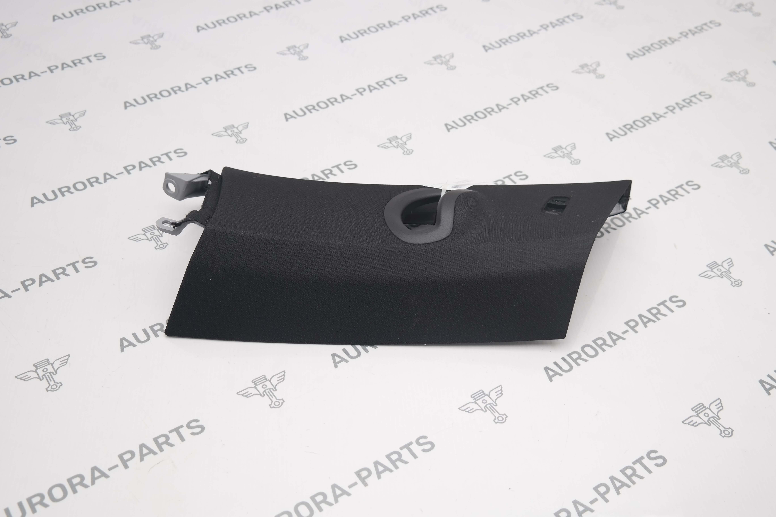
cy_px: 258
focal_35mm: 44
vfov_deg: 30.5
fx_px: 948
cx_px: 388
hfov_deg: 44.5
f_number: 4
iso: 100
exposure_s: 1/100
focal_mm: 29
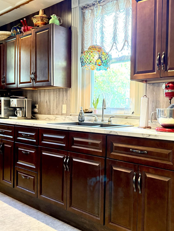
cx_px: 109
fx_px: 221
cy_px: 117
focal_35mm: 33
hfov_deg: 42.6
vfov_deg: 55.3
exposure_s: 1/40
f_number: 1.78
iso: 640
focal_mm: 6.76
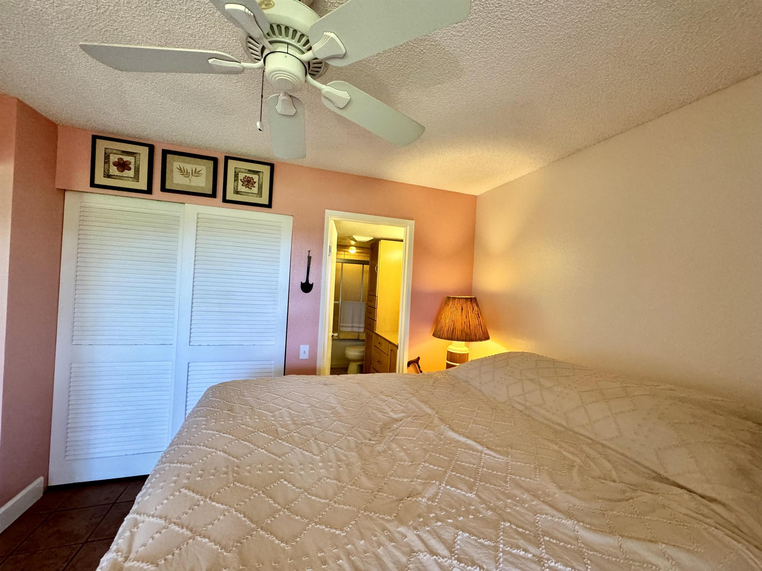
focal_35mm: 14
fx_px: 308
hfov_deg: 102.1
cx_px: 381
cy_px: 286
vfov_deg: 85.7
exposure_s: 1/120
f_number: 2.2
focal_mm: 2.22
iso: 320
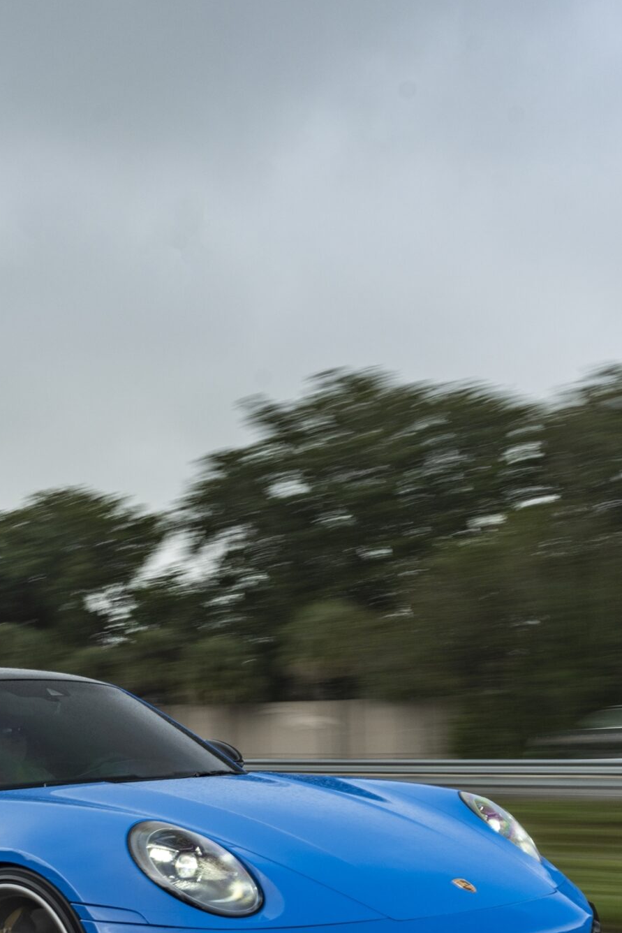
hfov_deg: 28.3
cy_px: 712
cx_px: 83
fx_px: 1192
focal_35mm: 46
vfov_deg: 41.4
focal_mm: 24
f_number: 11
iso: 80
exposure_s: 1/13
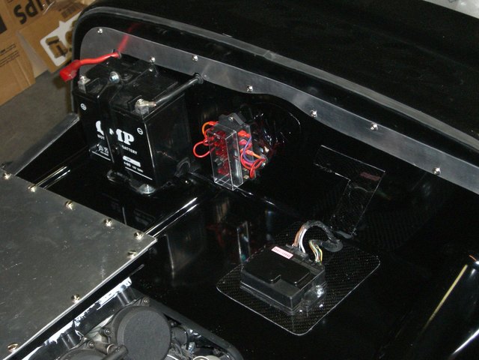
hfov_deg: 24.7
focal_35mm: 79
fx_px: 1093
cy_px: 180
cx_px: 240
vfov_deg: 18.7
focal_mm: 12.8
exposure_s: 1/60
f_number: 4.1
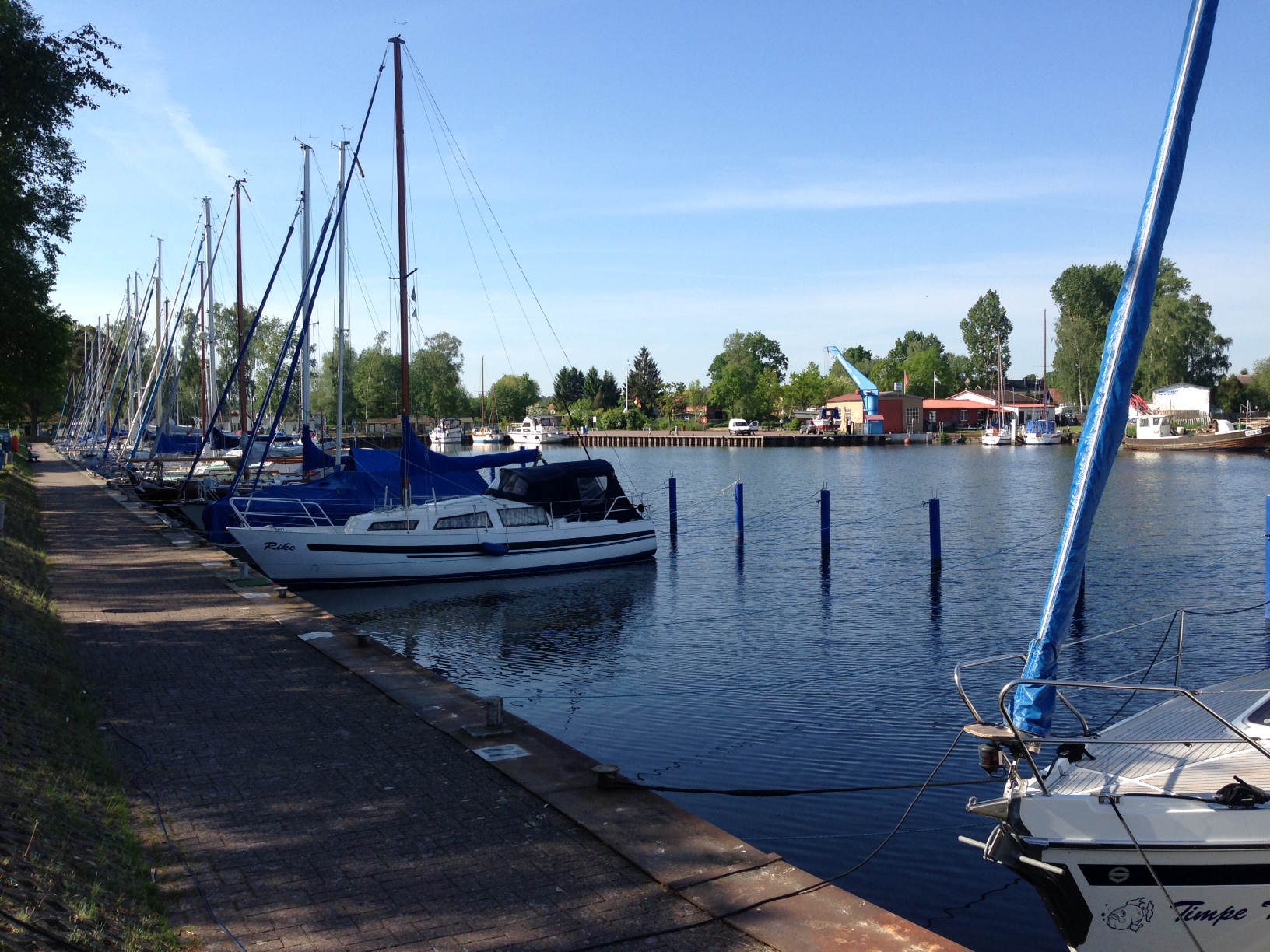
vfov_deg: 42.9
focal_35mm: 33
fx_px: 1211
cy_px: 476
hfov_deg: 55.4
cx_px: 635
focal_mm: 4.12
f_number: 2.4
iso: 50
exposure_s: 1/1085
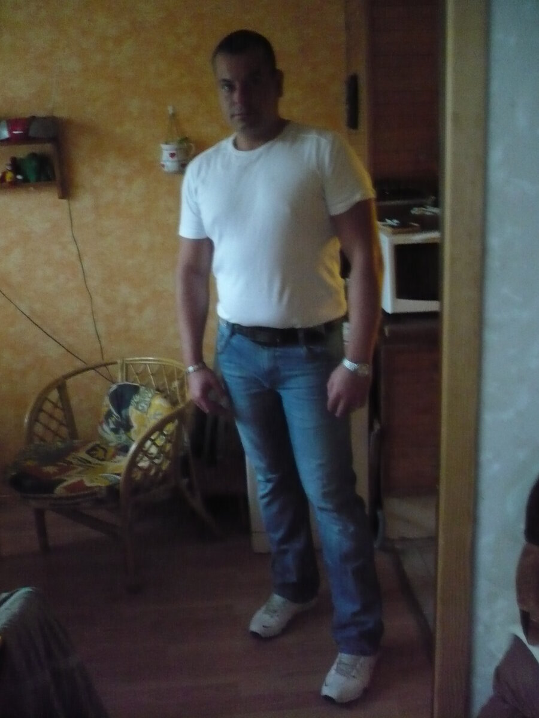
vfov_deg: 52.6
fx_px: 727
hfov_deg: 40.7
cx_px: 270
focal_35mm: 35
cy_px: 359
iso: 800
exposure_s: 1/8
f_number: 2.8
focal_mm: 5.8
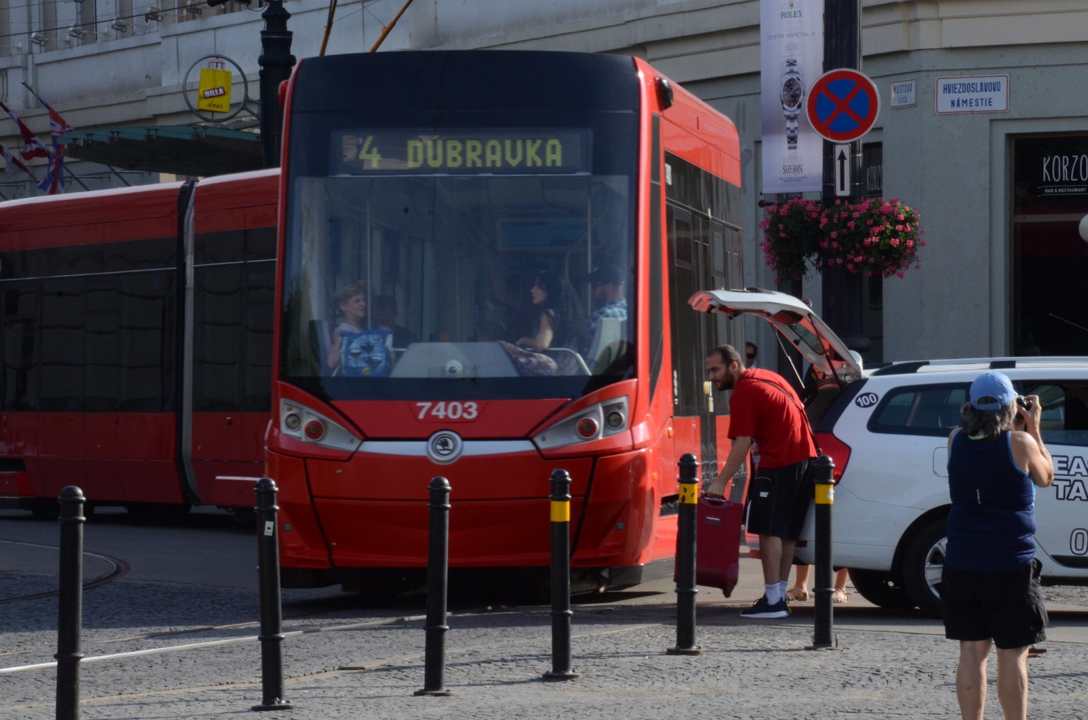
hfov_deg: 10.2
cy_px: 360
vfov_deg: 6.7
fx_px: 6106
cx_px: 544
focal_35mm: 202
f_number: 25
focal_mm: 135
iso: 800
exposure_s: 1/100
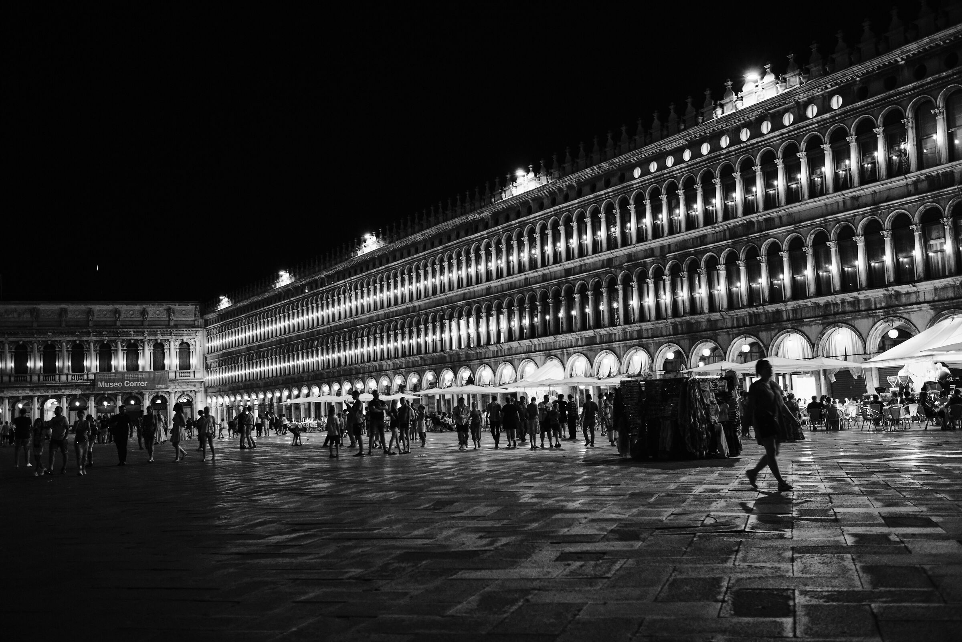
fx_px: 935
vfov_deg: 37.9
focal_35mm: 35
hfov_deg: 54.4
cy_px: 321
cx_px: 481
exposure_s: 1/70
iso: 3200
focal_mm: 23
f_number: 2
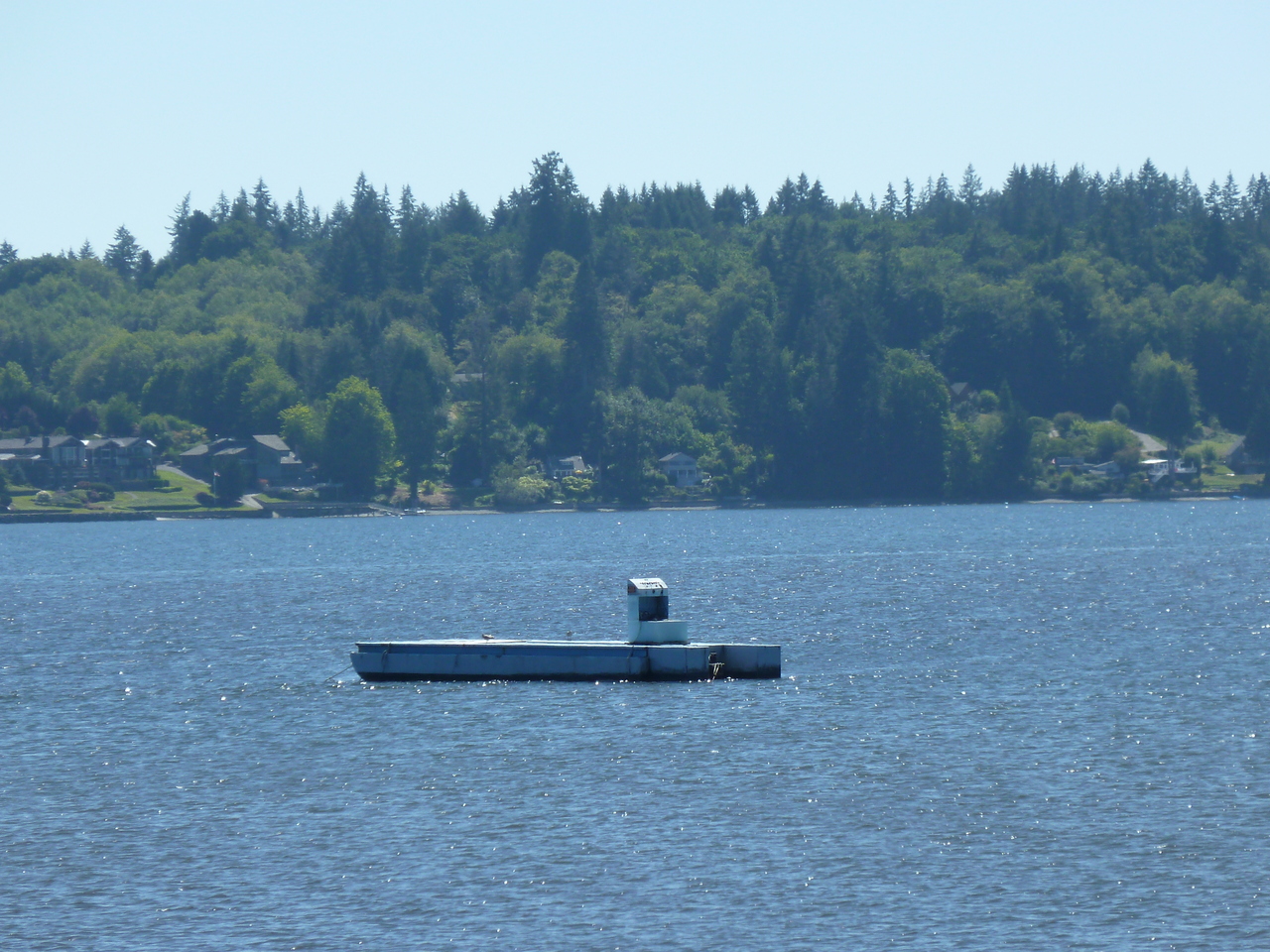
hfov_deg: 7.9
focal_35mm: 250
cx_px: 635
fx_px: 9172
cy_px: 476
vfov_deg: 5.9
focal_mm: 36
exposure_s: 1/250
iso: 80
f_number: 5.9
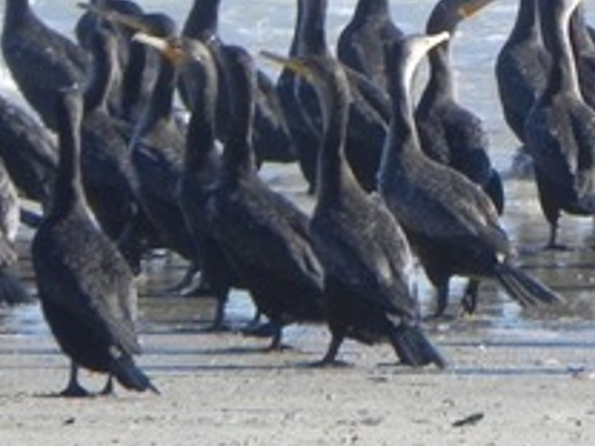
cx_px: 503
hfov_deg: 1.2
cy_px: -13
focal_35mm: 1631
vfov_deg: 0.9
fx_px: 28035
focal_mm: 120
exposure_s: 1/385
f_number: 7.1
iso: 160
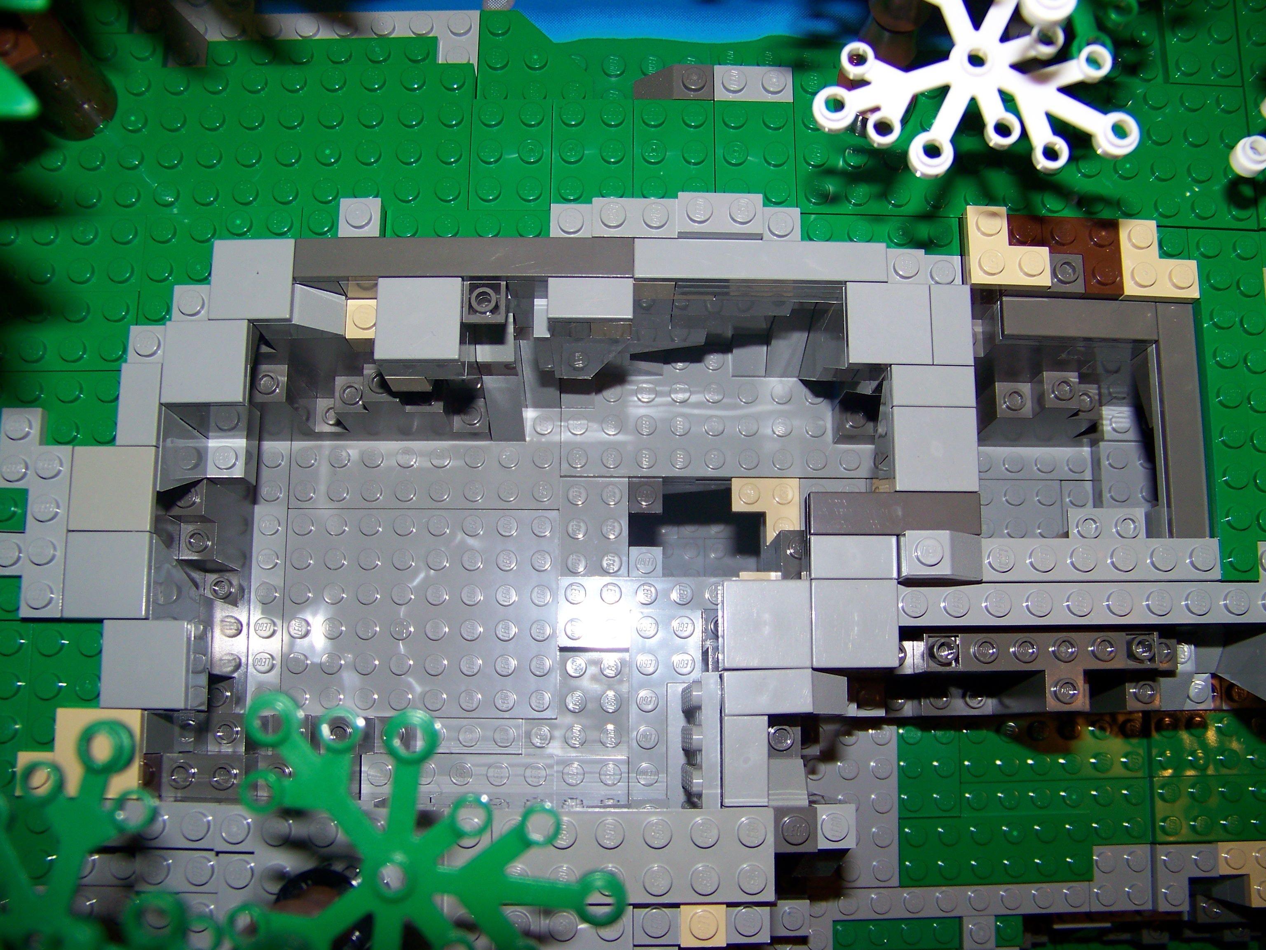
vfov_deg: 39.7
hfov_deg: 51.4
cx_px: 633
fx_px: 1317
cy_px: 475
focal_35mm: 36
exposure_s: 1/30
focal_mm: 5.85
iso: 64
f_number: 2.8
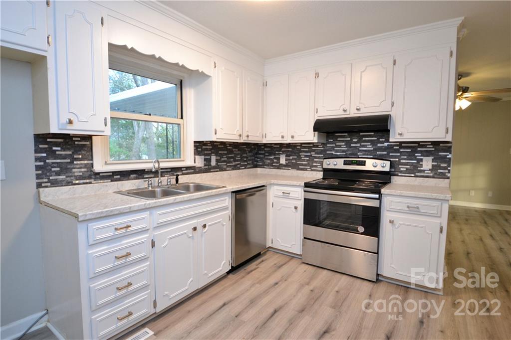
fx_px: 255
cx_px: 256
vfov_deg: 67.3
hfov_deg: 90.0
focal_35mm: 18
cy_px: 170
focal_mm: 12
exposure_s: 1/60
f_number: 3.8
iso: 900
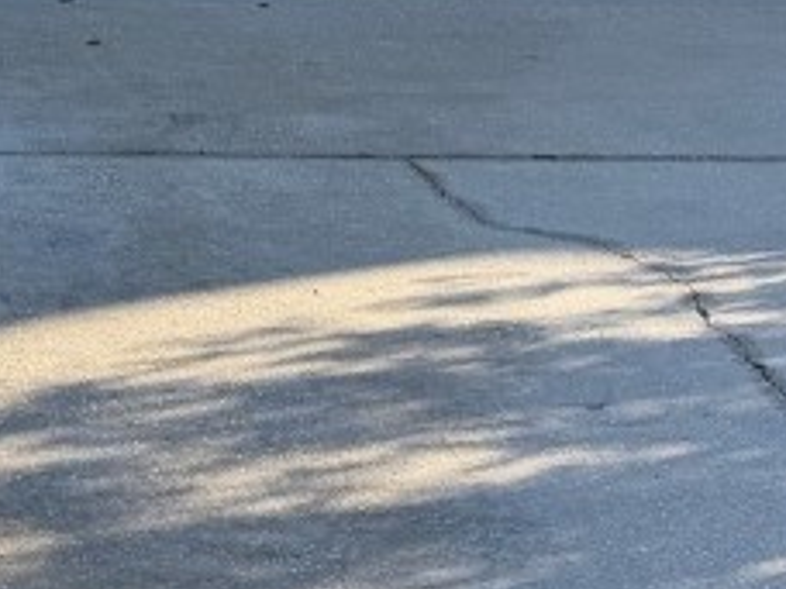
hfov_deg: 17.2
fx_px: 2452
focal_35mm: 108
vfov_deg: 12.2
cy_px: -589
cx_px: -207
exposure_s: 1/2000
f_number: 1.78
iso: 80
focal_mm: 6.76
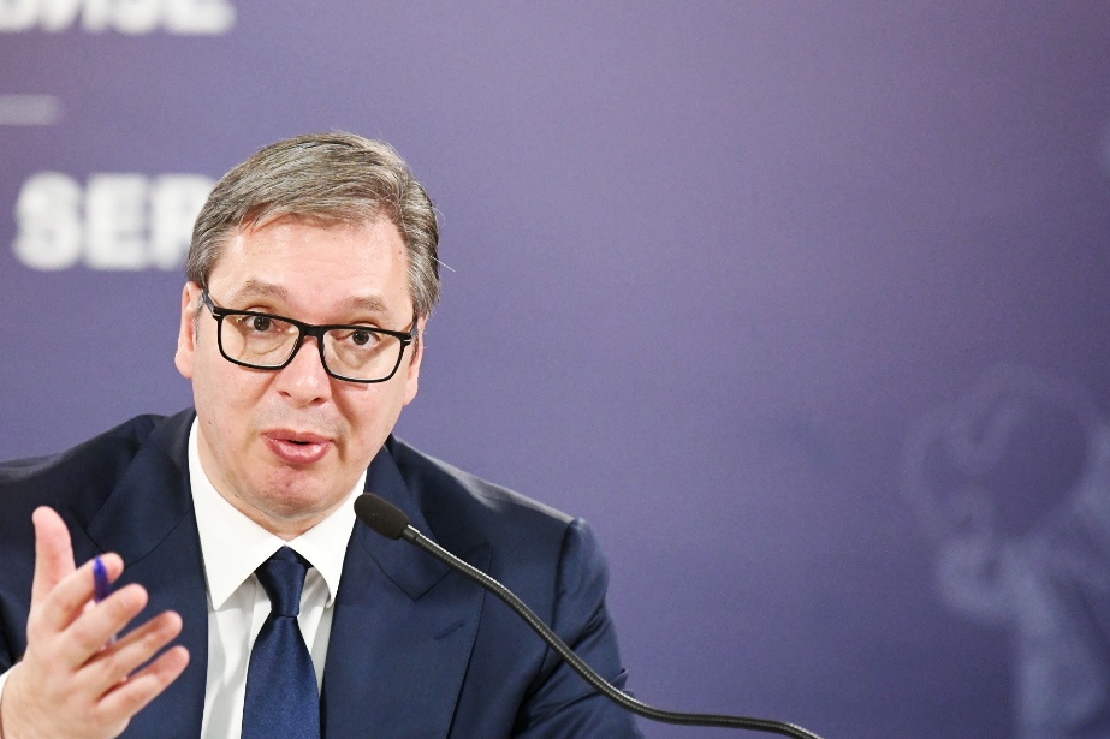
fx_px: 10820
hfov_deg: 5.9
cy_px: 383
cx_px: 200
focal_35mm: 351
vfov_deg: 3.9
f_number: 3.5
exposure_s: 1/200
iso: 5000
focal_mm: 200
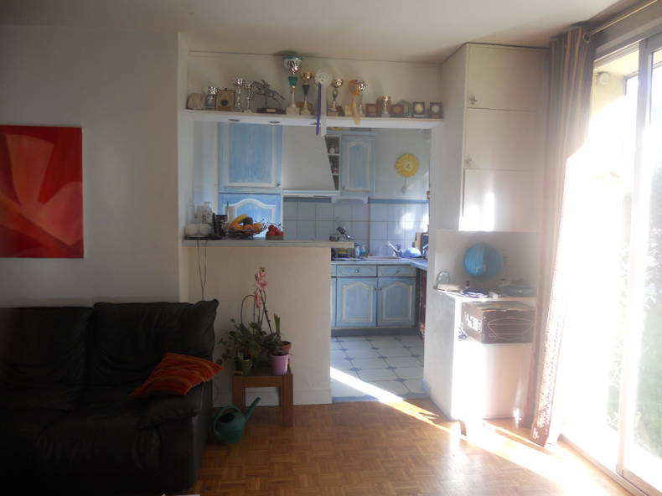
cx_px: 331
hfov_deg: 65.3
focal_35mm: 27
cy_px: 248
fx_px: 516
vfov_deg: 51.3
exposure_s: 1/30
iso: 80
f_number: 3.2
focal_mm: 4.9
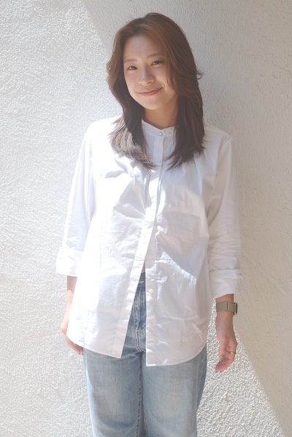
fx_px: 645
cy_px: 218
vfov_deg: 37.5
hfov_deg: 25.5
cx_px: 146
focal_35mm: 53
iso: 320
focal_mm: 35
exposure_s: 1/500
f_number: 3.6
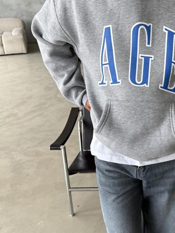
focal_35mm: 40
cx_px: 143
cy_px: 120
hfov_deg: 34.7
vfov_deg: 46.8
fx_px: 270
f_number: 1.78
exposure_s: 1/133
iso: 64
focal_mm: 6.76
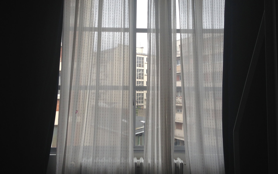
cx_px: 139
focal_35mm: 36
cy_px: 76
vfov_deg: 35.3
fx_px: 273
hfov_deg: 54.0
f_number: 2.4
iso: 50
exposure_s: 1/224
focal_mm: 4.12
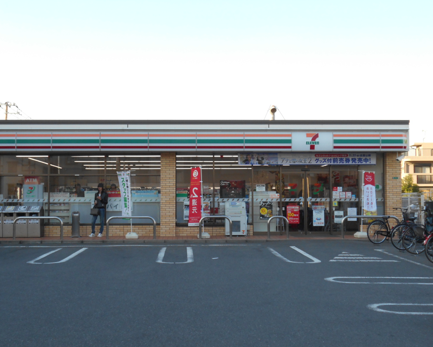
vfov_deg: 28.6
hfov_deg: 35.3
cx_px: 201
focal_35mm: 53
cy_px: 176
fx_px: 679
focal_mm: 8.8
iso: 160
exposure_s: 1/250
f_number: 4.5
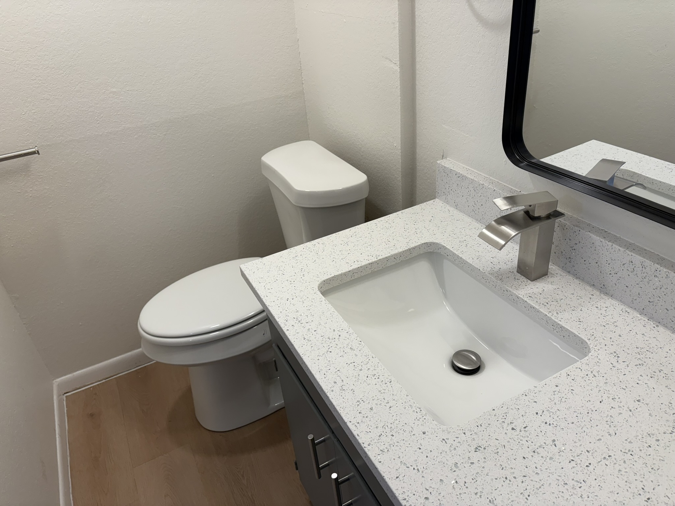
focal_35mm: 26
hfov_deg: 67.3
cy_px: 253
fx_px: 507
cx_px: 338
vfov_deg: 53.1
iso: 64
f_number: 1.6
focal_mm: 5.96
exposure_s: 1/120
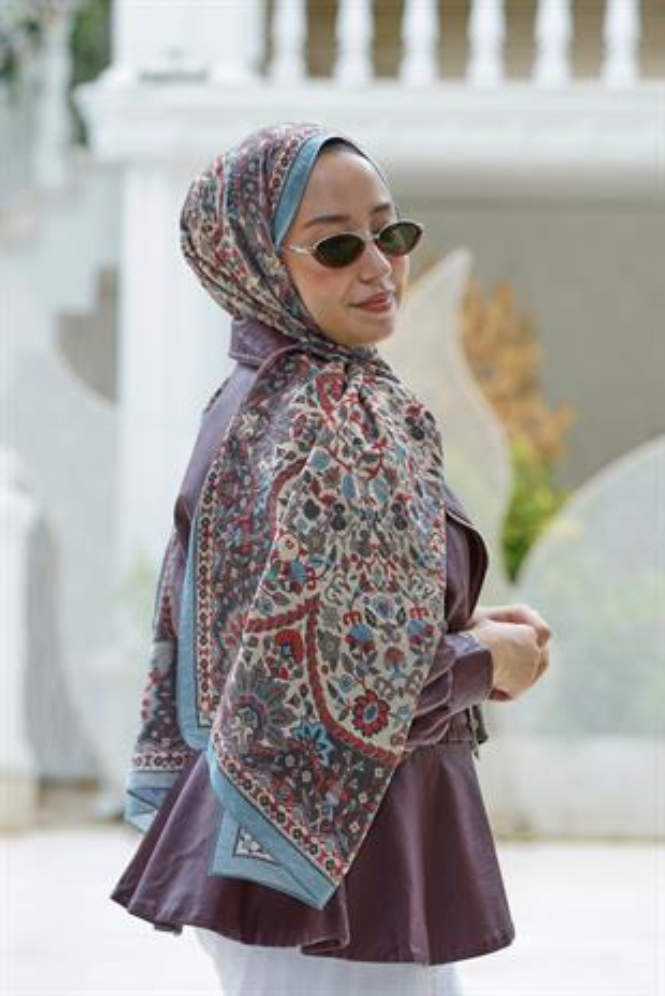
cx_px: 332
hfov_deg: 10.6
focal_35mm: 130
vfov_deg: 15.8
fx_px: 3596
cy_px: 498
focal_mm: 130
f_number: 5.6
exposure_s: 1/100
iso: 200
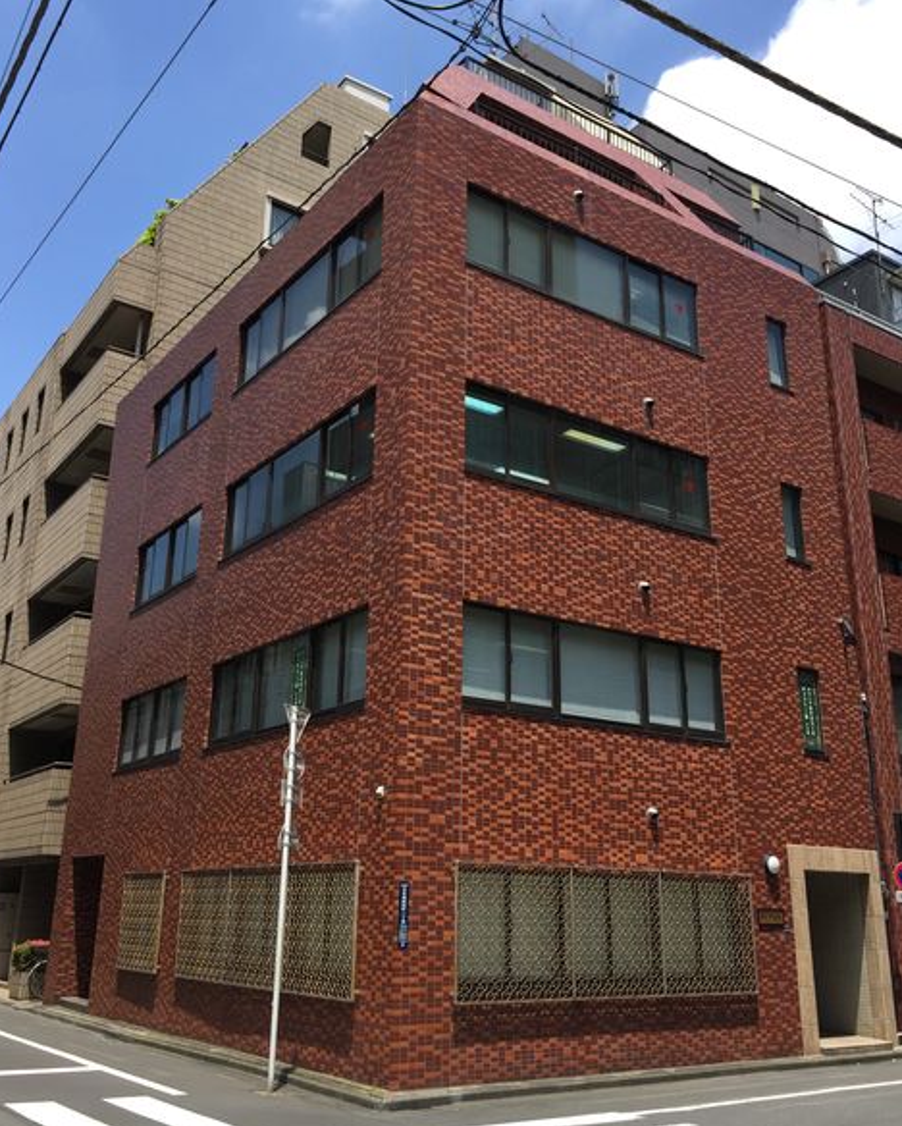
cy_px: 553
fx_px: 1033
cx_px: 443
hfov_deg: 47.2
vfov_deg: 57.1
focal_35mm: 31
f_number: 2.2
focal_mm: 4.15
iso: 32
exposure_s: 1/1163
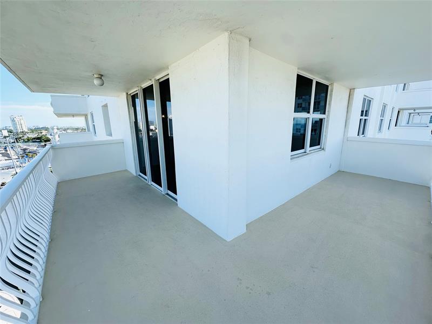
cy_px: 162
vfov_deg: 85.7
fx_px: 175
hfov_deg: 102.1
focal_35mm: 14
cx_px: 216
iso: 40
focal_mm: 2.22
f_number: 2.2
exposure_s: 1/790
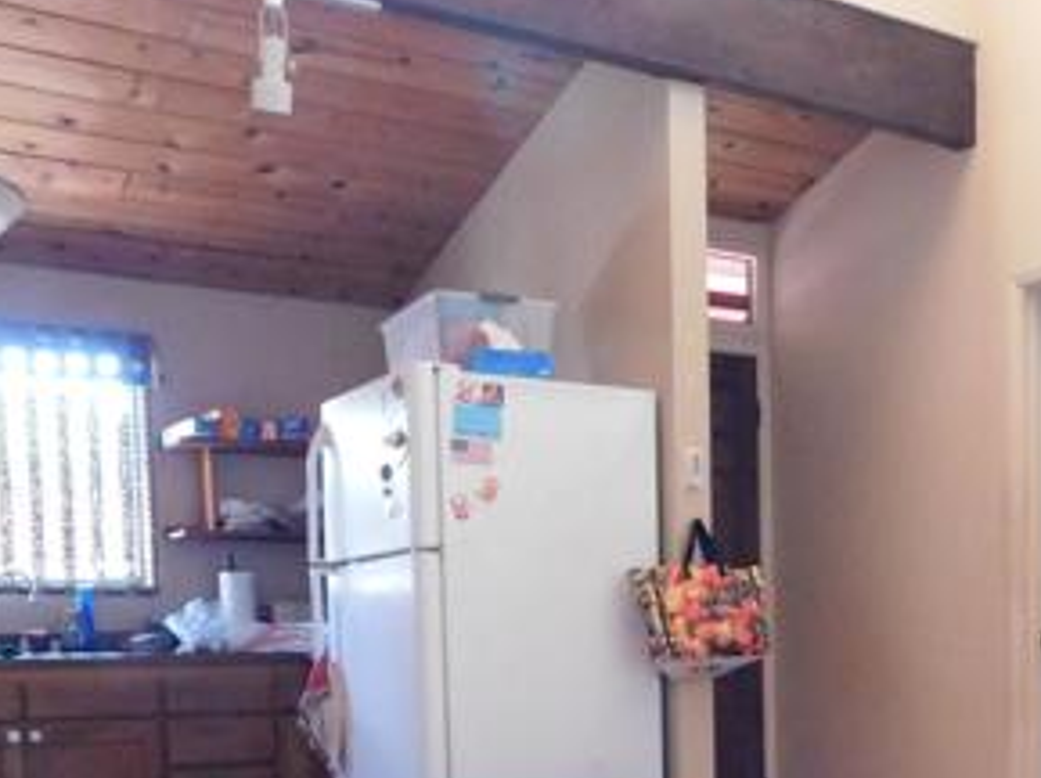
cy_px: 807
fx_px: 1532
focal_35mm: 51
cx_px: 785
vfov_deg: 26.7
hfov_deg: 36.6
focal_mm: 4
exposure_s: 1/3
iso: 800
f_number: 3
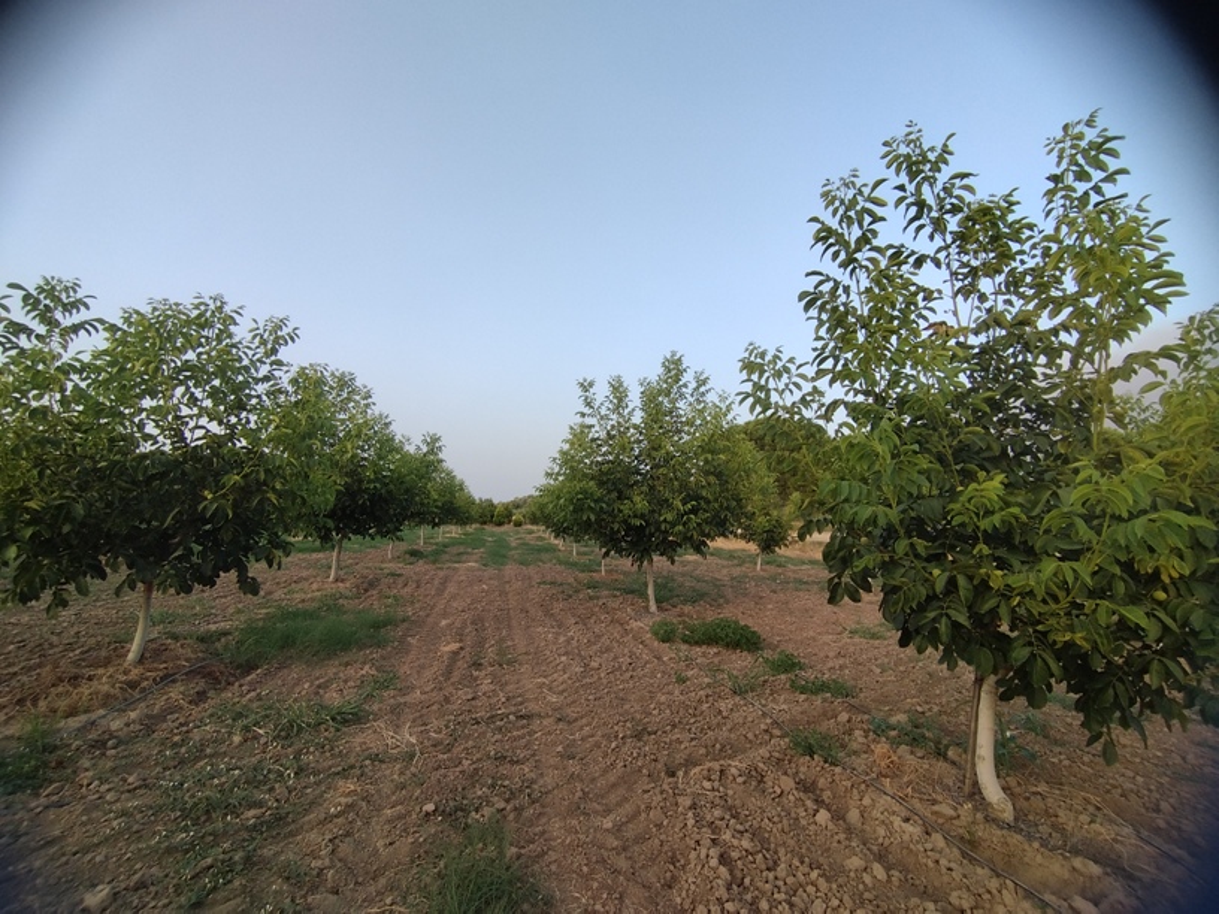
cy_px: 457
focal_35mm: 16
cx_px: 610
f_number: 2.2
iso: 50
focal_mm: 1.65
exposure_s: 1/193
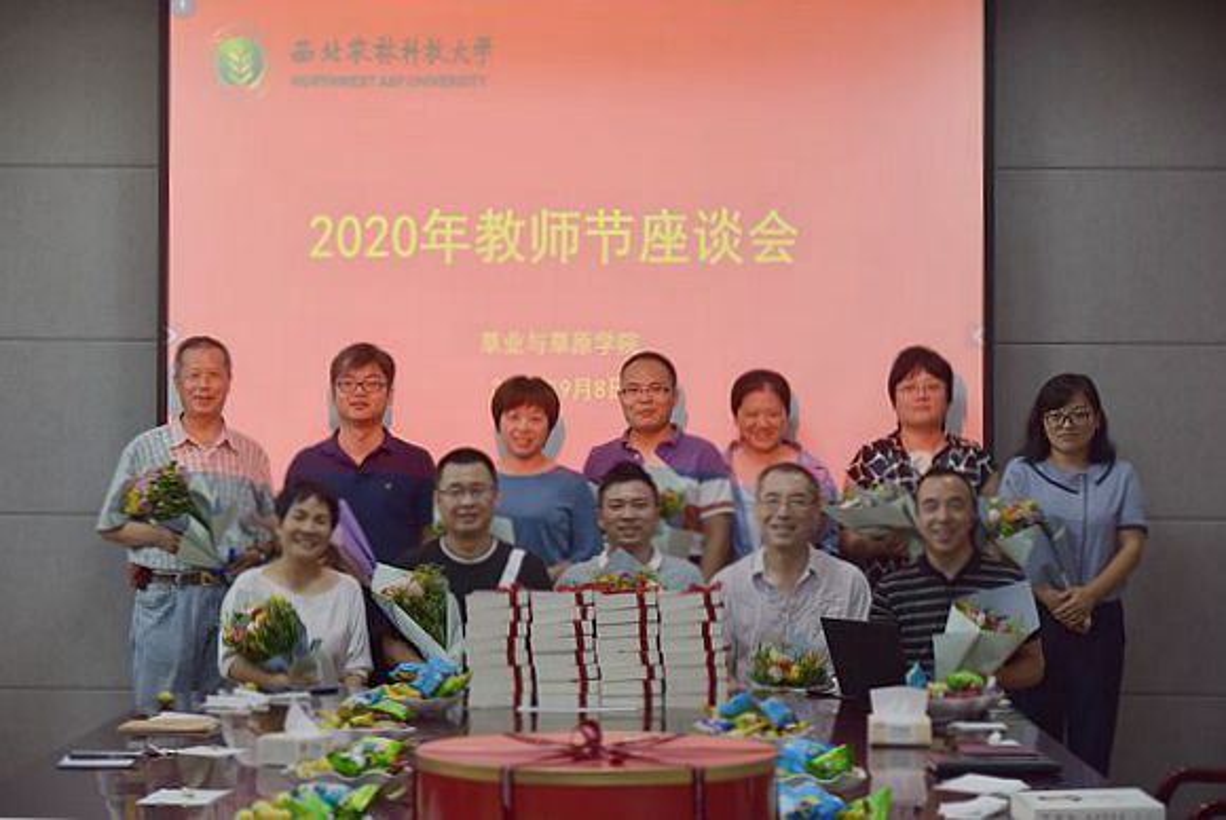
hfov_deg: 26.0
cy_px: 410
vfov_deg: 17.5
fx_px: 2659
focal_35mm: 78
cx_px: 613
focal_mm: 78
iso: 500
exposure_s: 1/100
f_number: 5
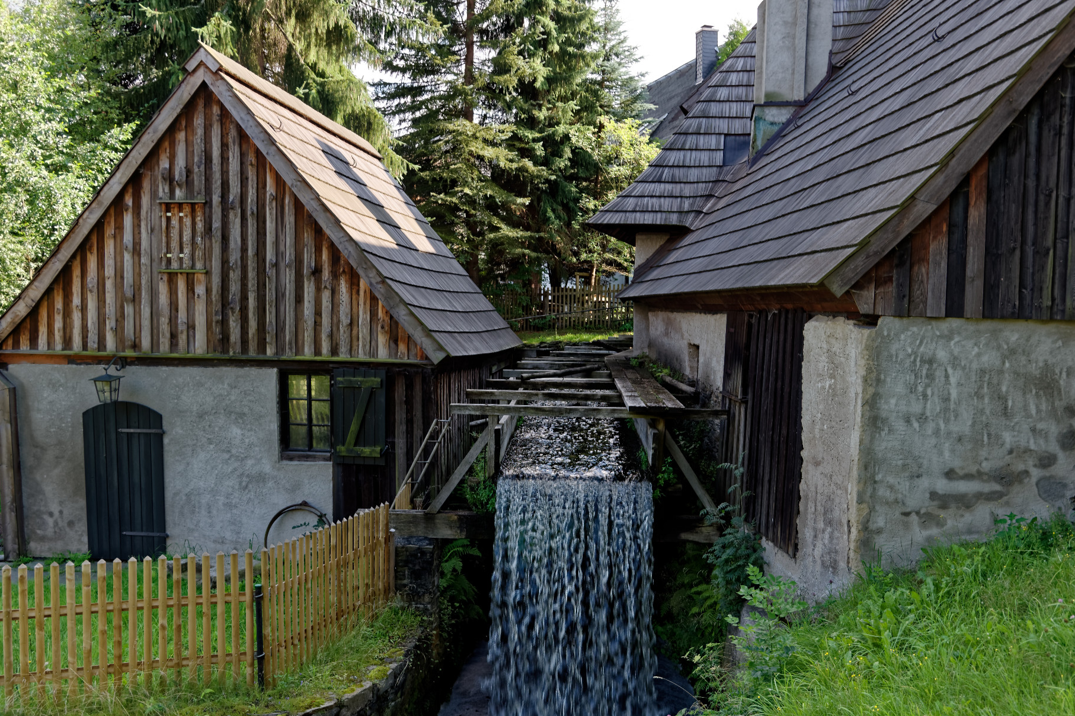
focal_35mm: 35
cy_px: 384
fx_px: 1045
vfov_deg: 37.8
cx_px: 572
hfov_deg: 54.4
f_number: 5
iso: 200
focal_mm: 21
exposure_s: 1/100
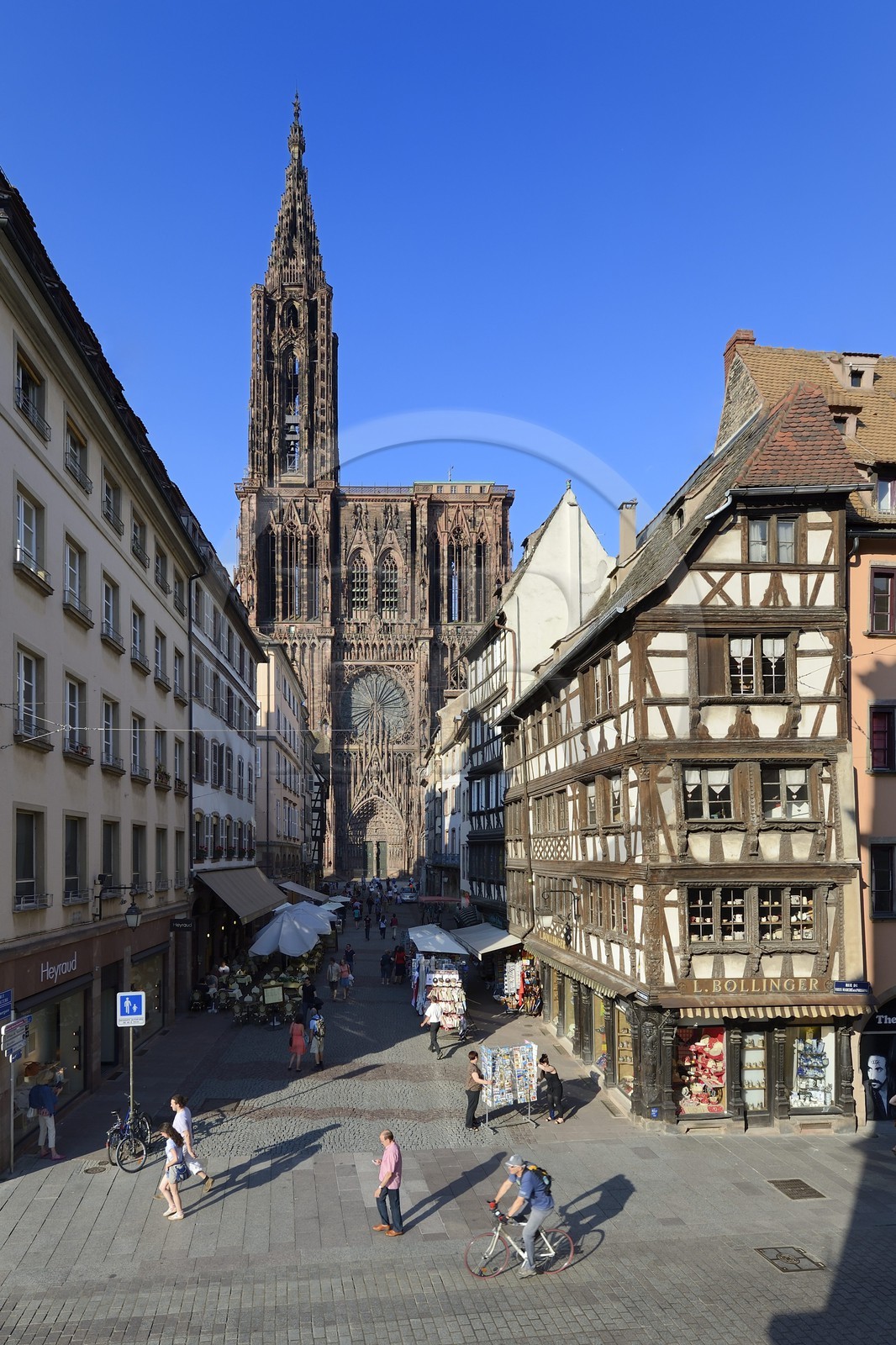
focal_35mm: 15
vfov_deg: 100.4
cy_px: 672
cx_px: 448
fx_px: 560
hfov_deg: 77.3
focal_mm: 15
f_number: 6.3
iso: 100
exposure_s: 1/250
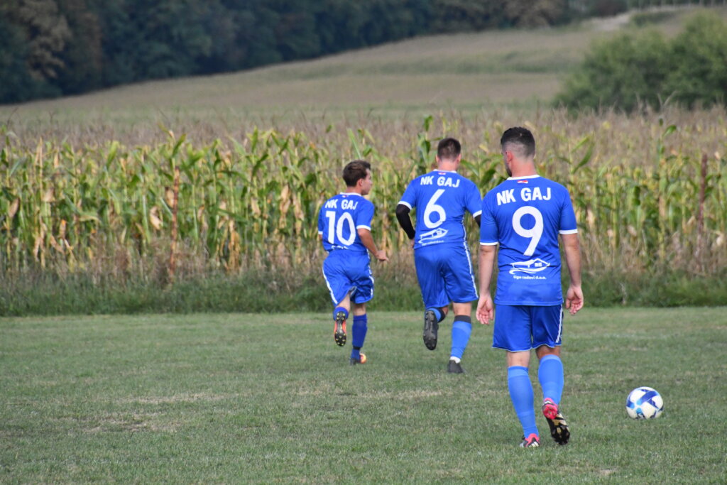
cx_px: 364
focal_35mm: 600
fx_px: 12118
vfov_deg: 2.3
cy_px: 242
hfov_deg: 3.4
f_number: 10
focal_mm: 400
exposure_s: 1/1600
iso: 3200
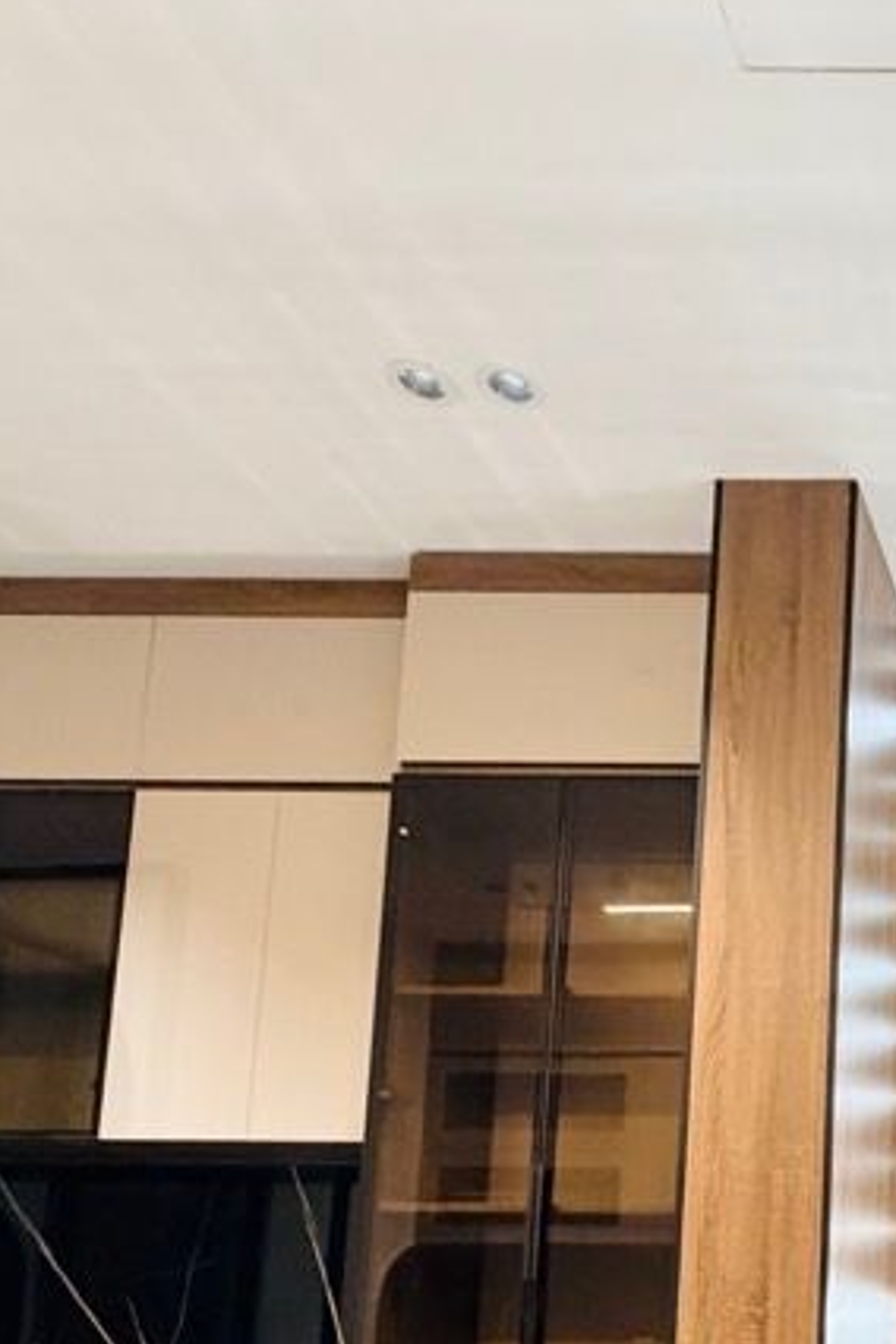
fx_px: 1307
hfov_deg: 29.8
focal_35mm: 35
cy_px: 1196
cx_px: 1180
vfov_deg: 48.9
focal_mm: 2.22
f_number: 2.2
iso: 320
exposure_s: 1/60
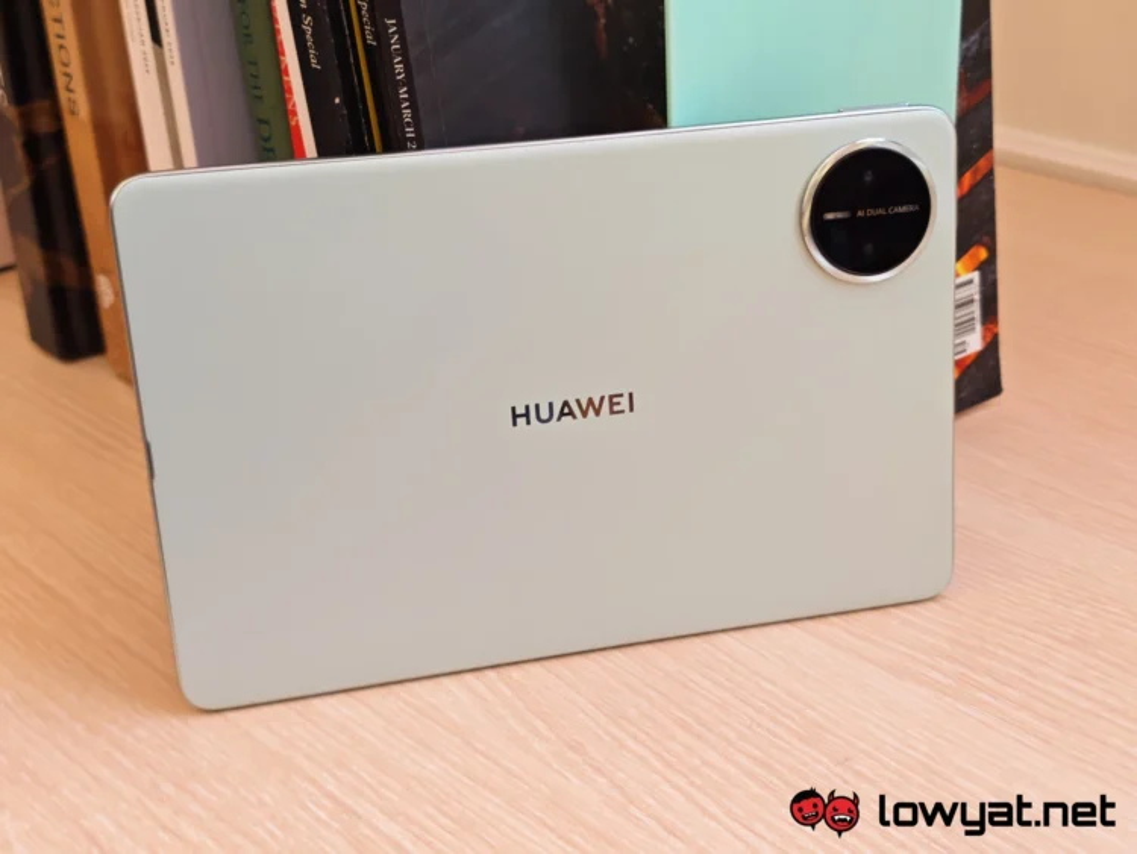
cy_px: 427
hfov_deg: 41.2
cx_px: 568
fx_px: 1511
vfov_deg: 31.5
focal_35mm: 46
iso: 250
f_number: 1.6
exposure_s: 1/60
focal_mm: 5.4
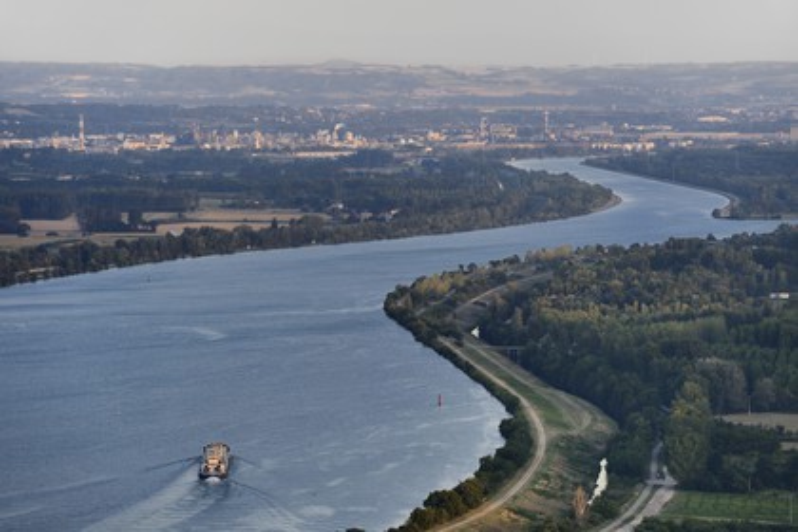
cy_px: 266
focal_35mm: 200
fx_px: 4433
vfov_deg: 6.9
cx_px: 399
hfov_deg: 10.3
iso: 200
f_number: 7.1
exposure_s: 1/200
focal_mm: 200
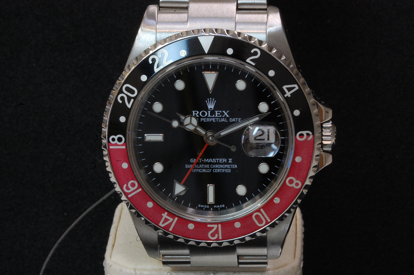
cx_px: 207
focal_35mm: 135
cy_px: 138
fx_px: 1551
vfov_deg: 10.1
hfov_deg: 15.2
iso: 800
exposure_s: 1/3
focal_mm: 90
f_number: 36
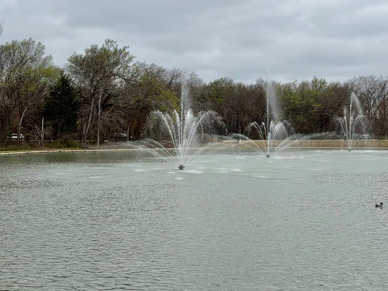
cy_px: 143
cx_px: 248
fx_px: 717
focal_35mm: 64
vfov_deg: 22.9
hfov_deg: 30.1
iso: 64
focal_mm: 6.76
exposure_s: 1/2146
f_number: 1.78
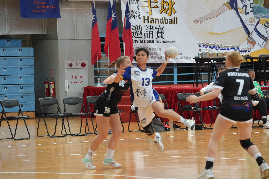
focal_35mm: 179
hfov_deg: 11.5
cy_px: 90
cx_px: 134
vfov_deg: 7.7
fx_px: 1337
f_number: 5.6
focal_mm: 179
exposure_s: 1/400
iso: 10000
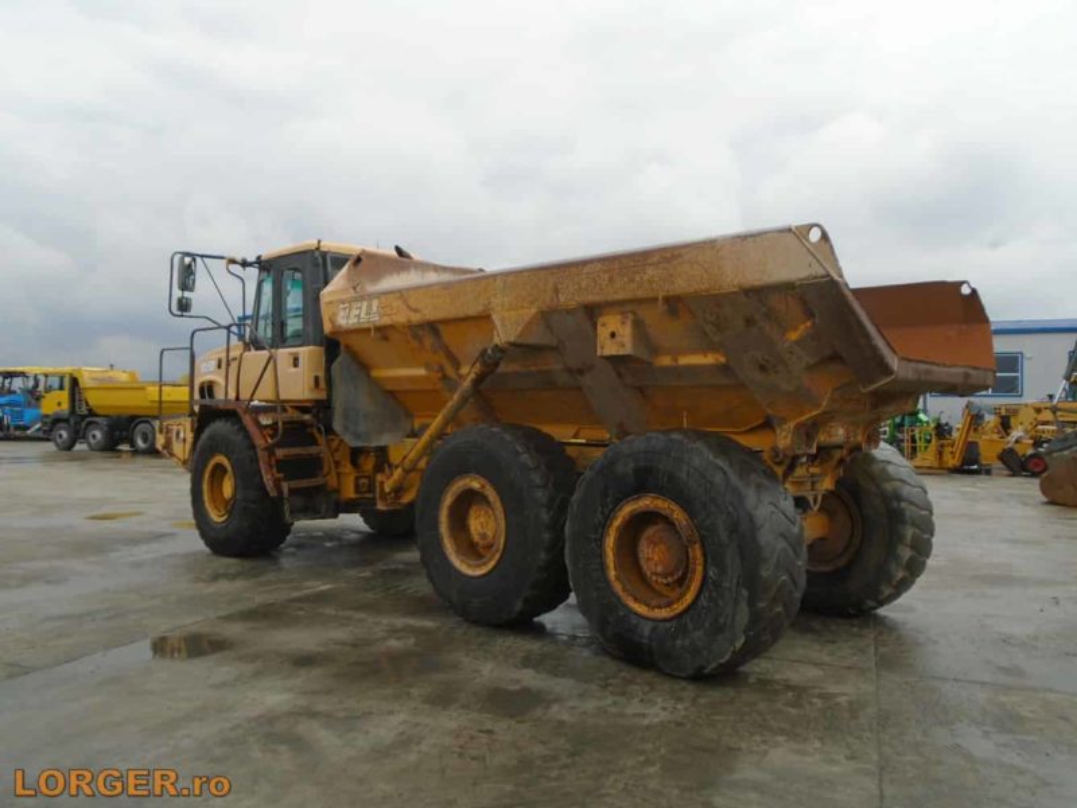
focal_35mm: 26
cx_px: 538
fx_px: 809
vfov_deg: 53.1
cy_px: 404
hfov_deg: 67.3
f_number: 3.2
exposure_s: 1/1000
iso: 100
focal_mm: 4.6
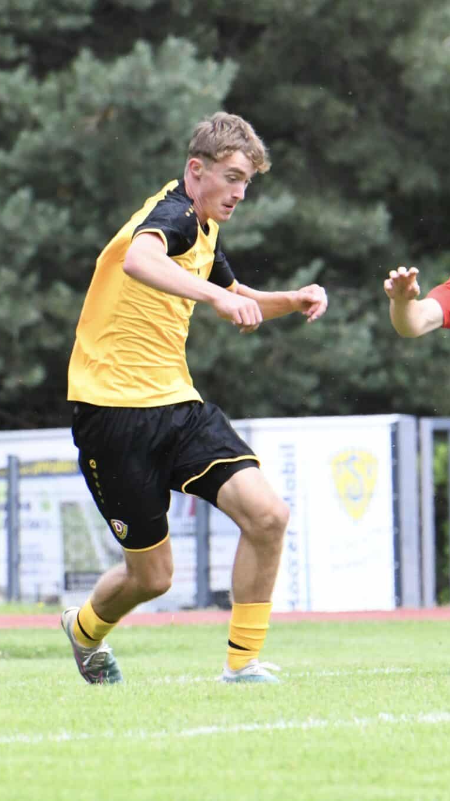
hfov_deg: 2.0
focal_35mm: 614
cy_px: 400
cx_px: 555
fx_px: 13034
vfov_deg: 3.5
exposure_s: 1/1600
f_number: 10
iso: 4000
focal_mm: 390
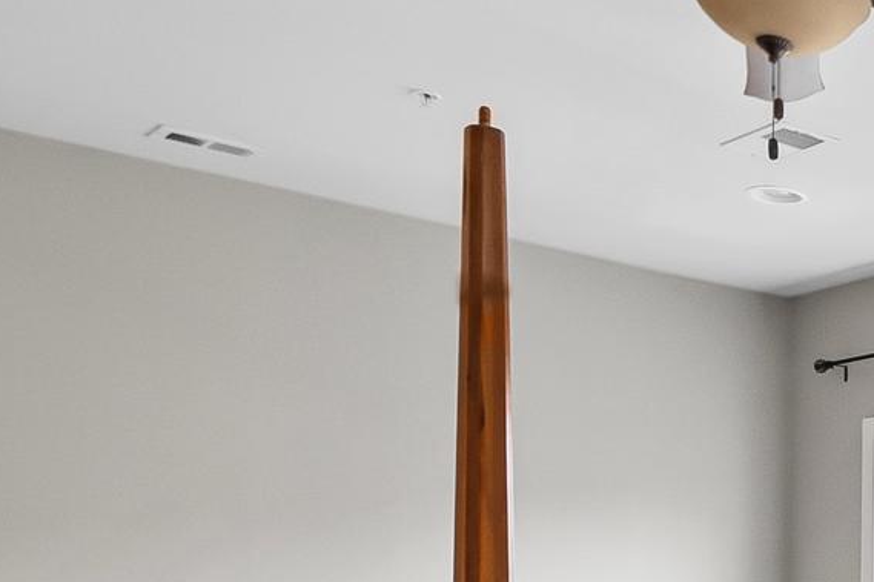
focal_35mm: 54
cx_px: 1218
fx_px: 1311
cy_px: 578
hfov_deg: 28.2
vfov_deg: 24.0
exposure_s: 1/6
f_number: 7.1
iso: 640
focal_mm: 10
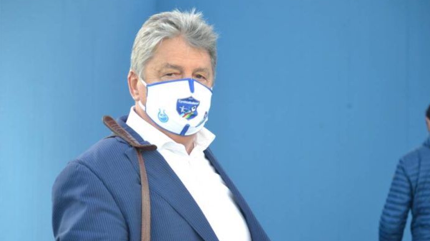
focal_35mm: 108
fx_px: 1231
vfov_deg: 11.2
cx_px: 217
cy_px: 136
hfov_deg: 19.8
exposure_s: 1/500
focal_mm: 68
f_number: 4.2
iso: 1250
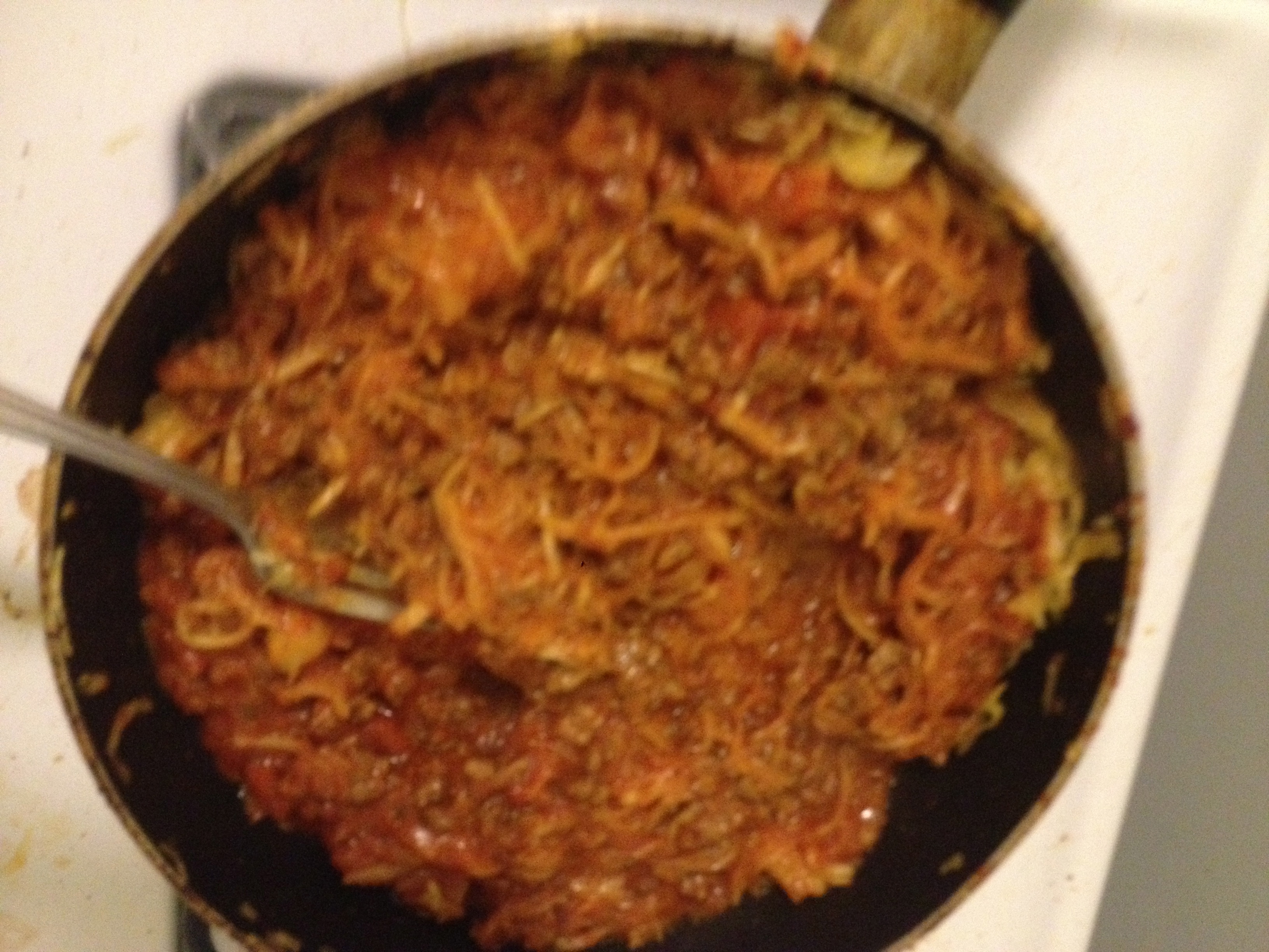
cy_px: 476
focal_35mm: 35
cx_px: 634
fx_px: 1283
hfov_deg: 52.6
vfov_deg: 40.7
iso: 640
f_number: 2.4
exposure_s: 1/15
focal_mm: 4.28
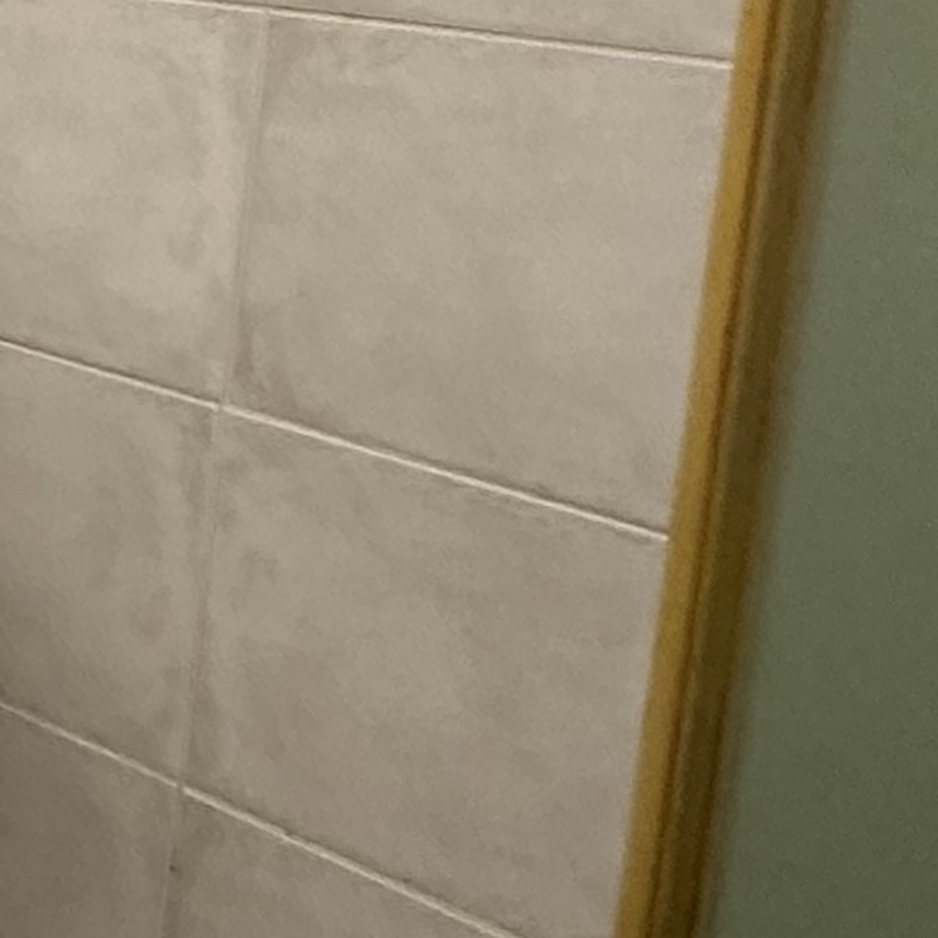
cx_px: -1042
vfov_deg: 22.4
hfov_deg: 16.4
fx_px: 2299
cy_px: 78
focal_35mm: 75
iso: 400
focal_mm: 2.22
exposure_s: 1/60
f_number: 2.2
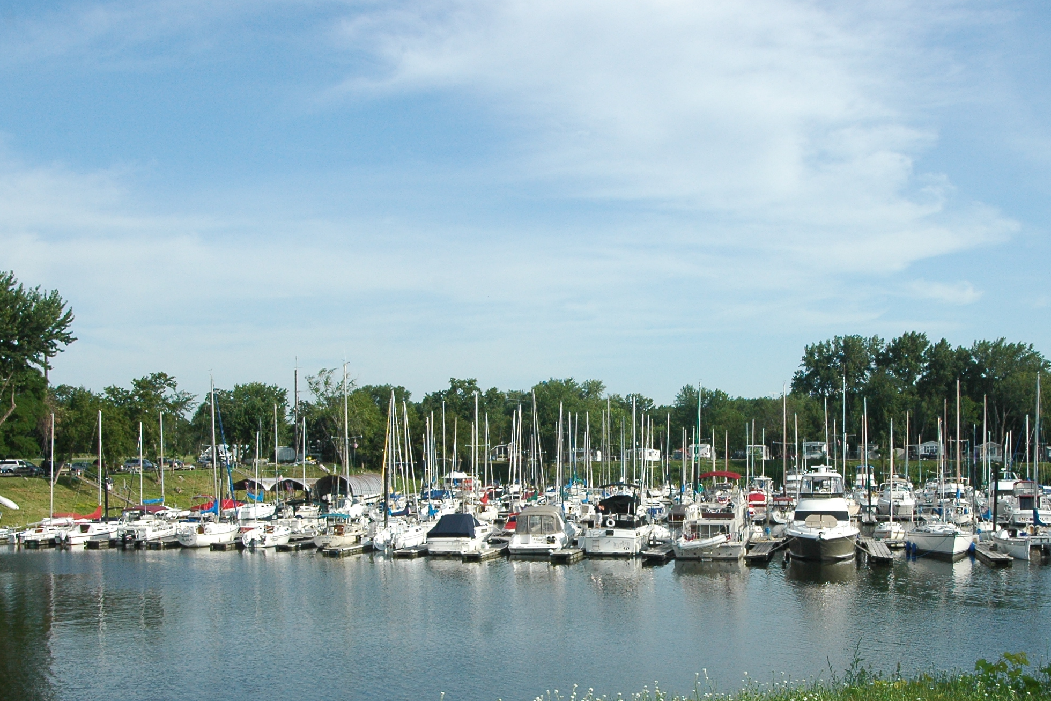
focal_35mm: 46
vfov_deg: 29.1
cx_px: 585
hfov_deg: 42.7
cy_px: 457
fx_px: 1343
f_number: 11
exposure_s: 1/400
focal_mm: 20
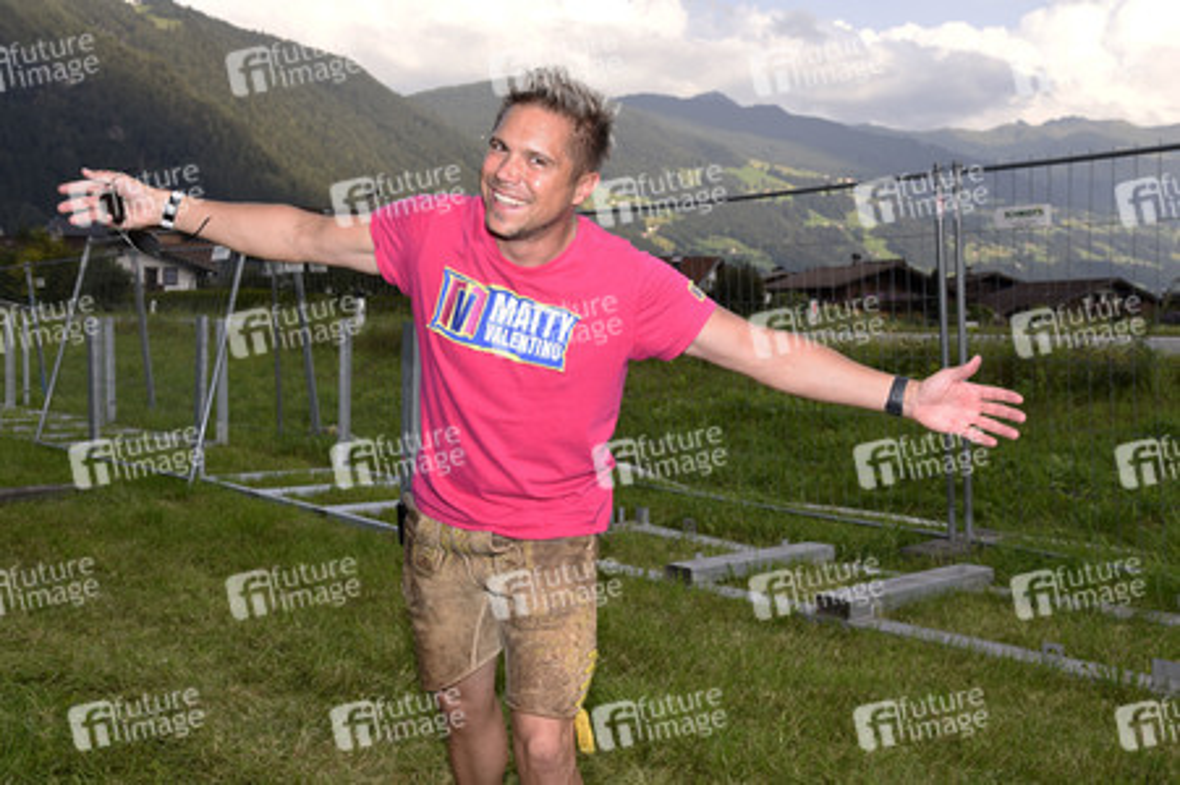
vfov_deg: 35.0
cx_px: 590
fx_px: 1245
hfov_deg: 50.7
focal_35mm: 38
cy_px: 392
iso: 250
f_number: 8
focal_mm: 38
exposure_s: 1/160
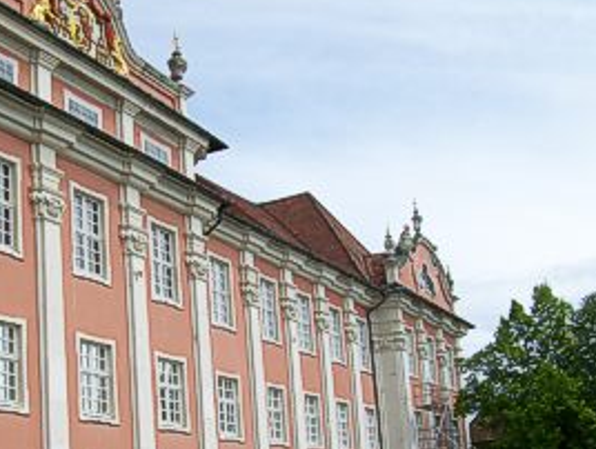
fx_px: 983
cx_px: 153
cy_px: 307
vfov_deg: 25.6
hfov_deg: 33.1
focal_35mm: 57
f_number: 4.9
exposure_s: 1/500
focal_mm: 6.1
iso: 64
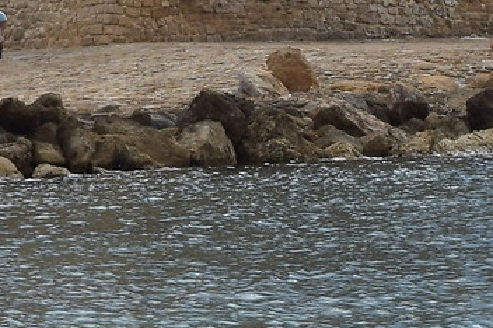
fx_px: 4761
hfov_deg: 5.9
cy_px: 74
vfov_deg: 3.9
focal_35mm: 348
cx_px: 450
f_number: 9
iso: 200
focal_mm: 34
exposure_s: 1/500
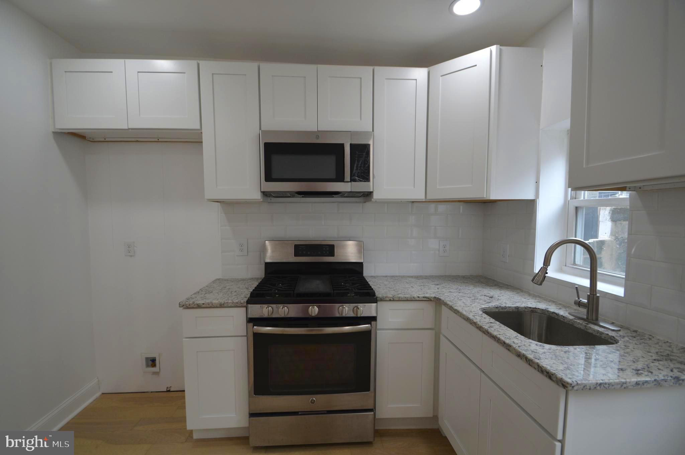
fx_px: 285
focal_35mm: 15
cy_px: 228
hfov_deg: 100.4
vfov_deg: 77.2
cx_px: 342
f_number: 5.6
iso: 200
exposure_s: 1/60
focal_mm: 10
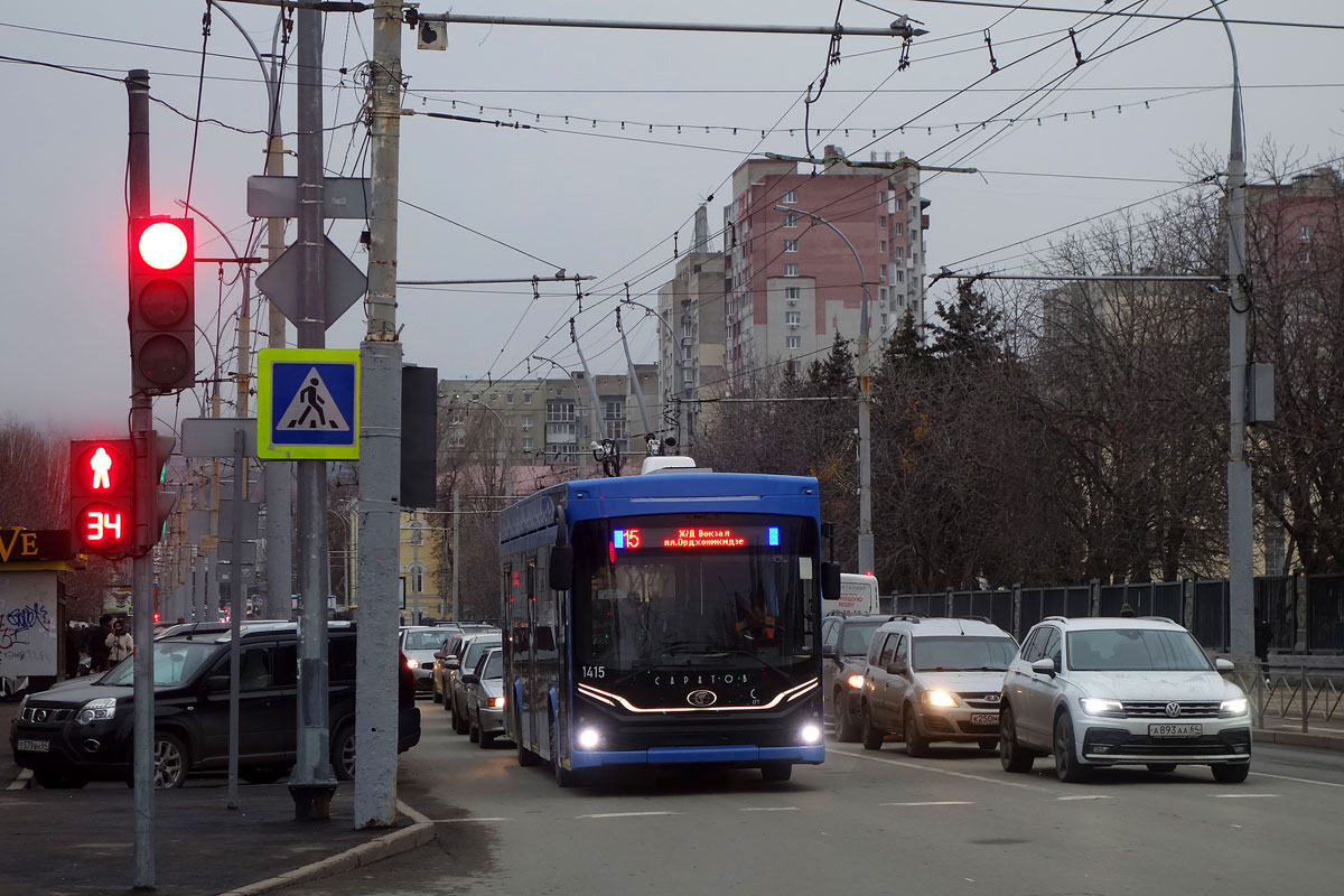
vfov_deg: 16.5
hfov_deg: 24.5
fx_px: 3098
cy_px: 448
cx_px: 672
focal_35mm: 83
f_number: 4.5
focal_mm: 30.81
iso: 400
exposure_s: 1/100
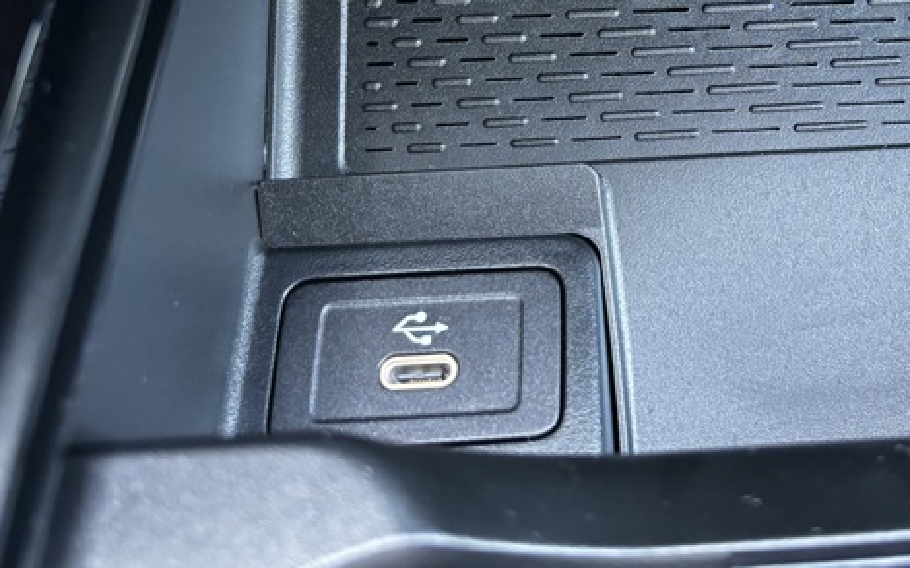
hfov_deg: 40.9
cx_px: 722
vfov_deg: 26.8
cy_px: 97
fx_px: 1165
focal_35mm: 47
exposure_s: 1/37
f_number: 1.6
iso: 500
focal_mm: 5.96
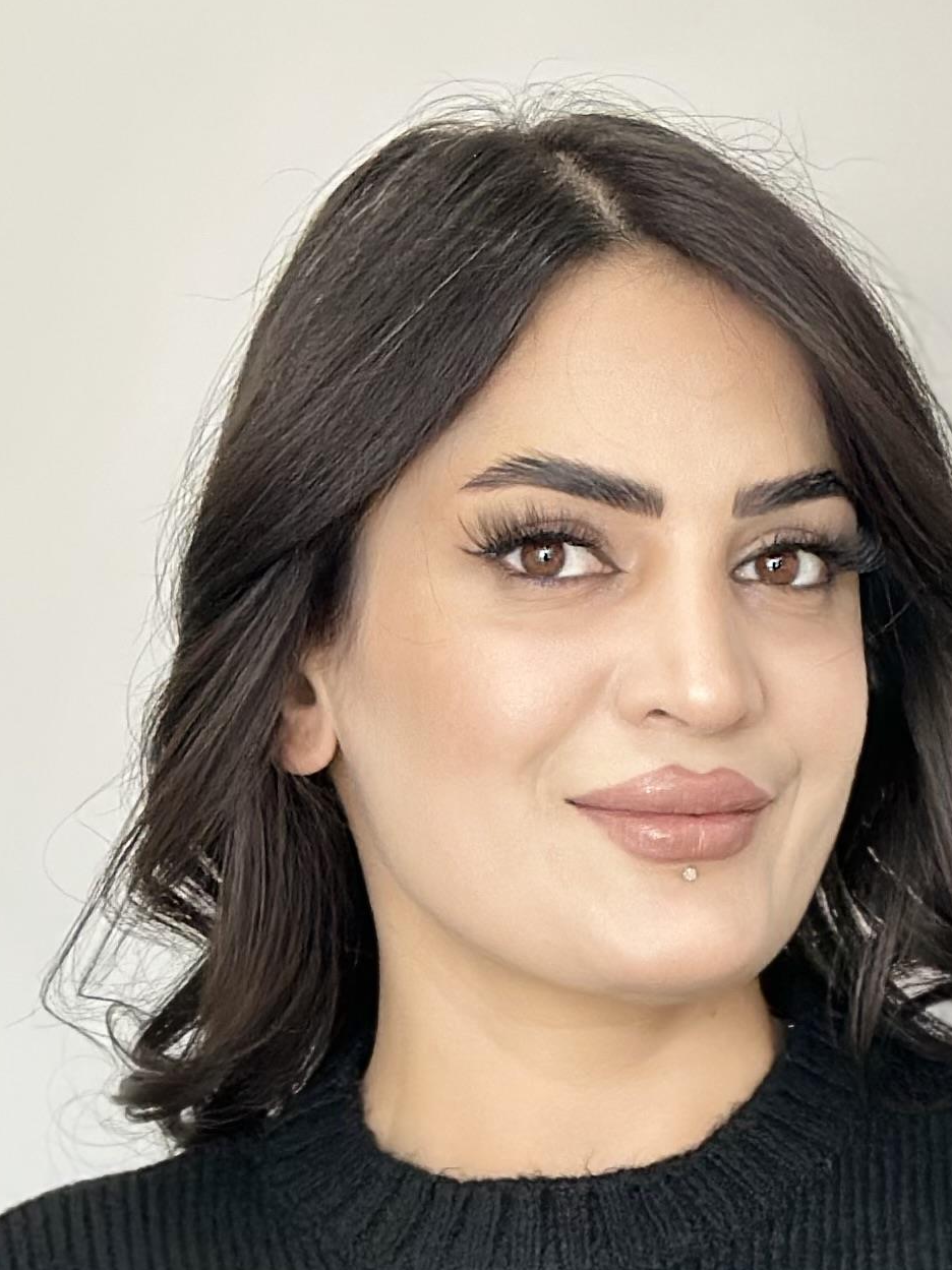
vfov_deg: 12.3
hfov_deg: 9.5
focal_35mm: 155
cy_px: 1753
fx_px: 5687
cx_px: 795
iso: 125
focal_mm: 6.86
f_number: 1.78
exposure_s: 1/100
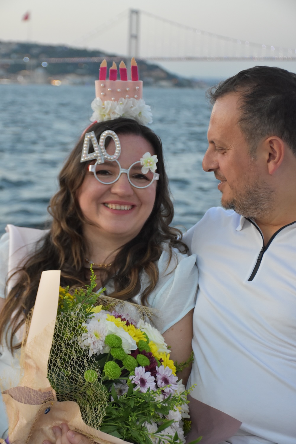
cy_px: 222
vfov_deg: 27.0
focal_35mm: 75
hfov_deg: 18.2
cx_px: 148
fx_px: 925
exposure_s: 1/100
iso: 2000
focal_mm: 50
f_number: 5
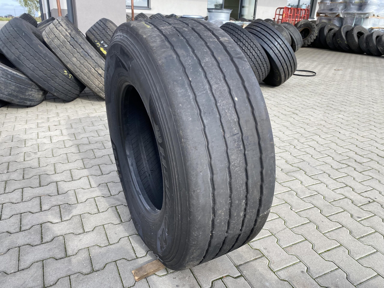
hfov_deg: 67.3
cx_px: 192
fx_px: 288
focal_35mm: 26
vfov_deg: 53.1
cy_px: 144
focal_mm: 4.25
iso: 32
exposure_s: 1/591
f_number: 1.8
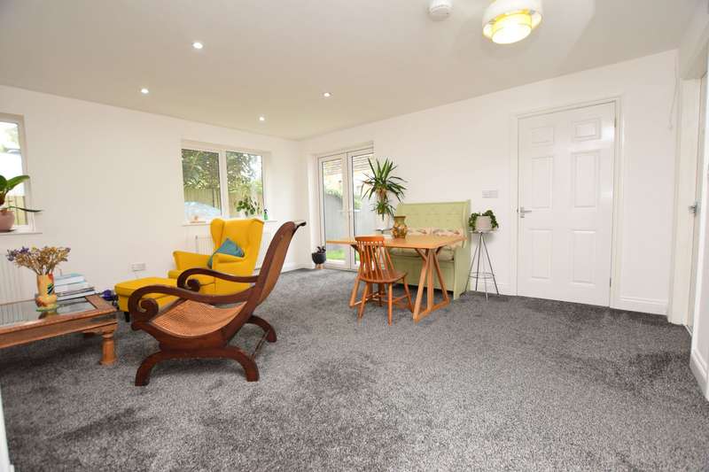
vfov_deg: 77.3
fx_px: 295
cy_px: 236
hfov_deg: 100.4
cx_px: 354
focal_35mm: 15
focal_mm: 10
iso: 800
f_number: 4.5
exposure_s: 1/80
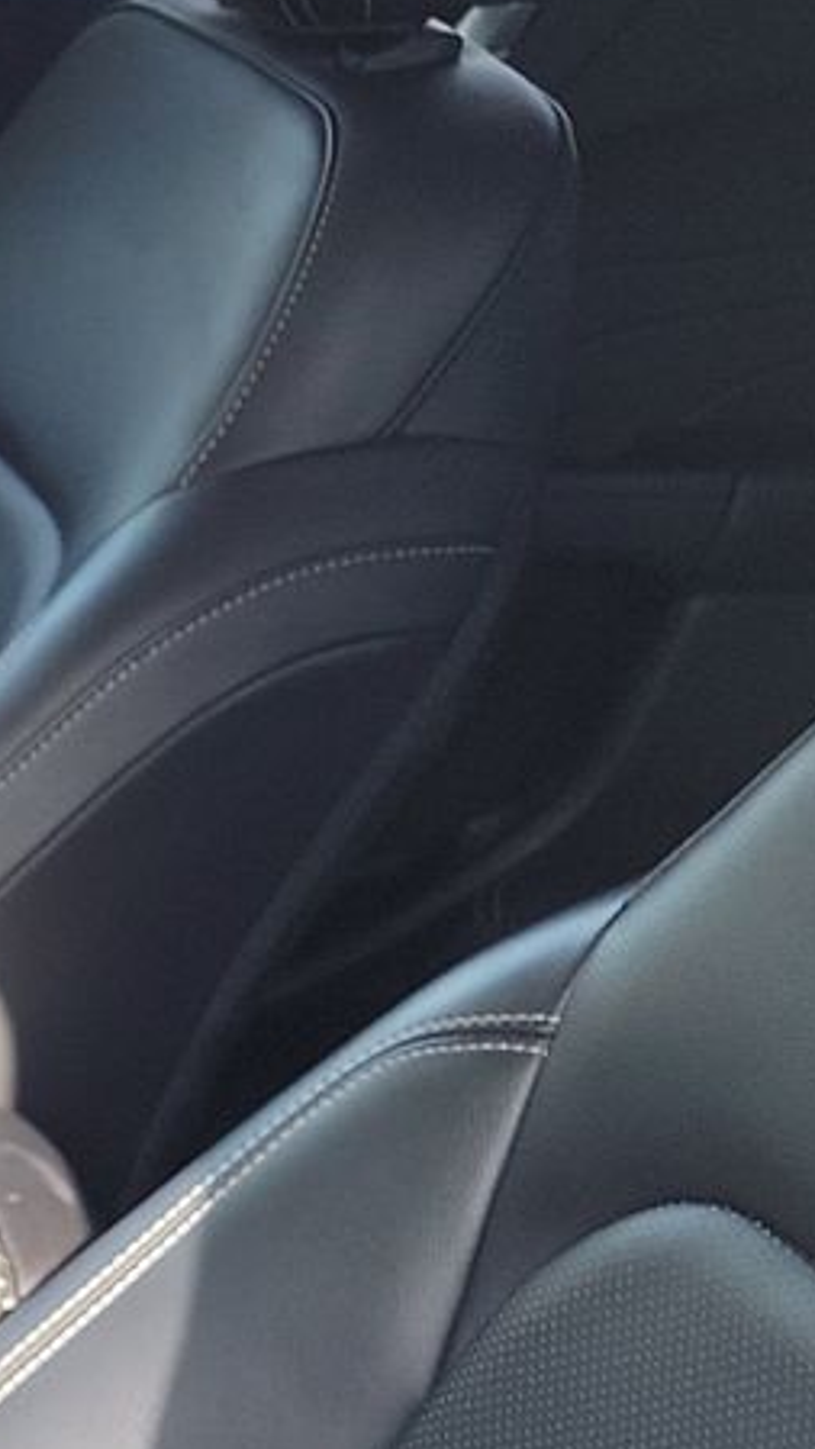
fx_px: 3574
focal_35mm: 93
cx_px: -1176
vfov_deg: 22.9
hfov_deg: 10.9
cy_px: 902
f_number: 1.8
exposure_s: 1/120
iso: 66
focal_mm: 6.7
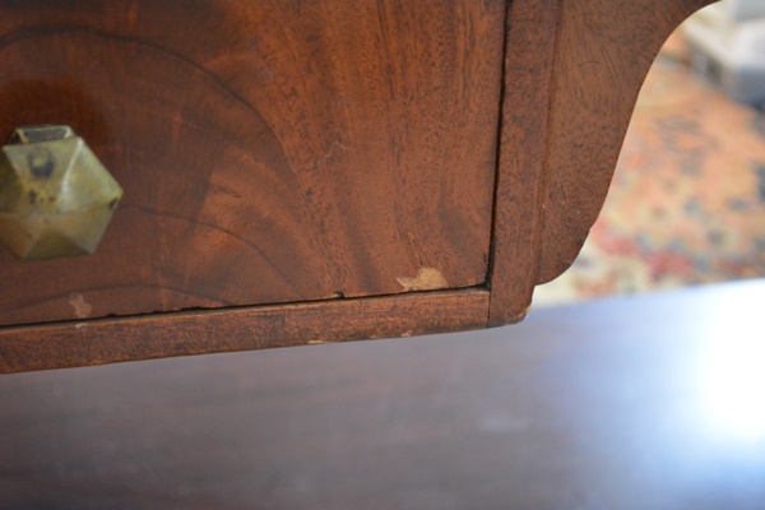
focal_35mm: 69
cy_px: 255
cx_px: 382
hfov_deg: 29.2
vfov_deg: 19.7
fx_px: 1466
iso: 3200
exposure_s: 1/15
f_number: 5.3
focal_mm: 46
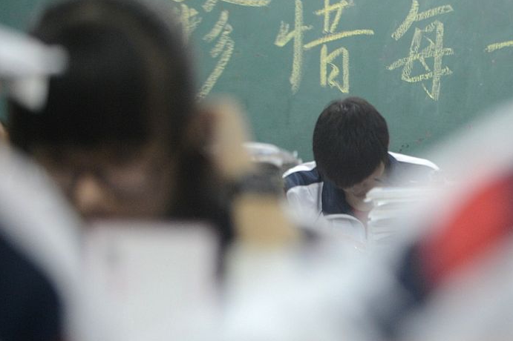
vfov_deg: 8.3
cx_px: 431
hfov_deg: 12.4
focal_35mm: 165
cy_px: 140
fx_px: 2350
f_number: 2.8
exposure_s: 1/125
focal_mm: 95
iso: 2000
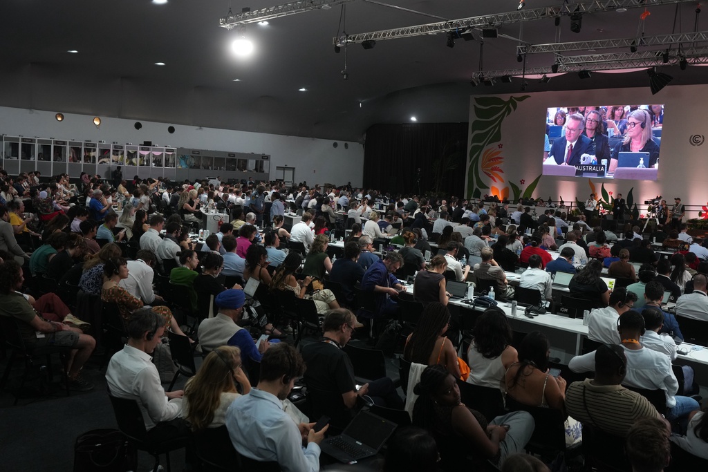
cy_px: 236
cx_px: 354
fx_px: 688
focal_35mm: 35
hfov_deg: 54.4
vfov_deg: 37.9
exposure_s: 1/60
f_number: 6.3
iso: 1600
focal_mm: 35
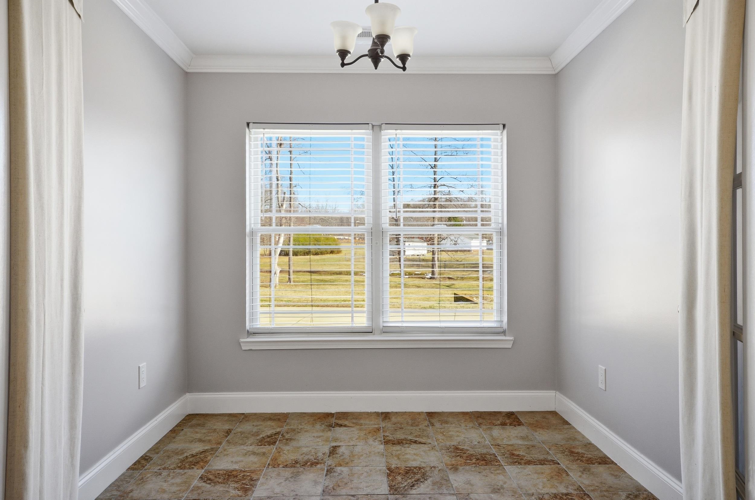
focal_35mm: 24
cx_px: 378
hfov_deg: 73.9
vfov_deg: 52.9
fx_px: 502
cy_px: 250
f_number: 9
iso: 250
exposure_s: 1/60
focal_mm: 16
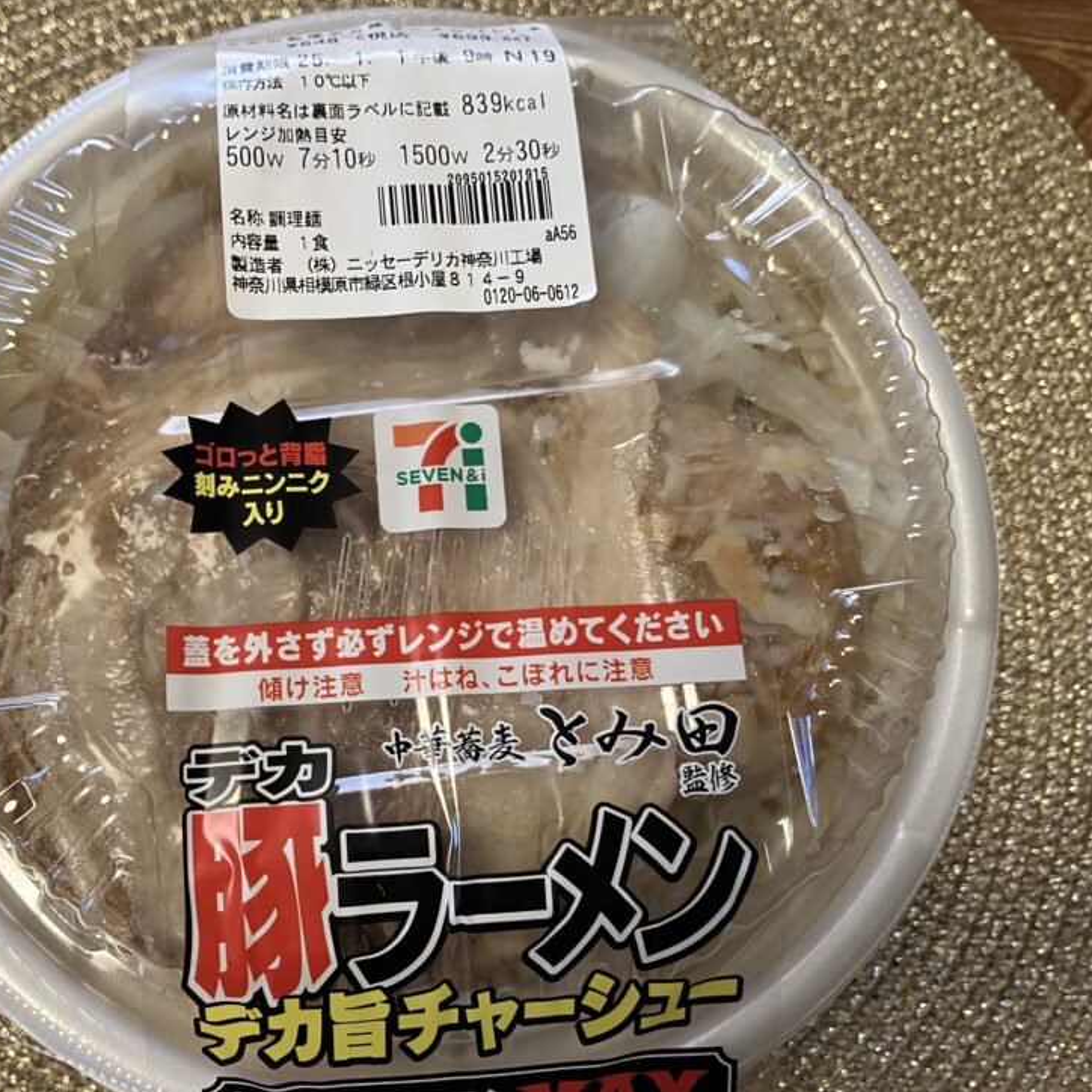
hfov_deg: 46.7
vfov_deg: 47.2
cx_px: 395
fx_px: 1249
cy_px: 573
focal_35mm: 35
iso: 80
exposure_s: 1/80
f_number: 1.8
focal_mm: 3.99
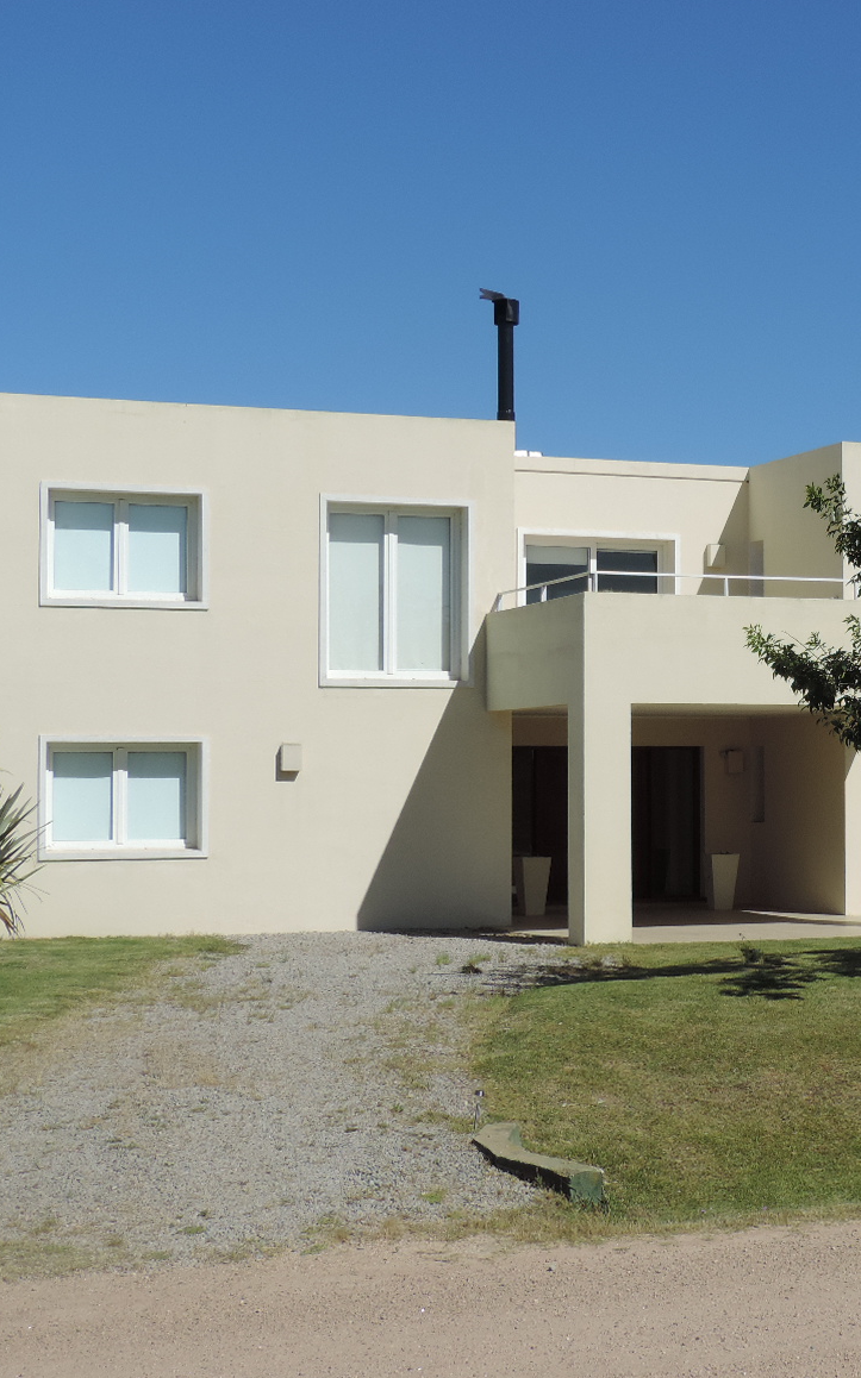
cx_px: 766
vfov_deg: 32.5
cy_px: 677
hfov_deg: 20.2
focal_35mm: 63
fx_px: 2367
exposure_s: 1/1600
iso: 80
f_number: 3.8
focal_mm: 7.6
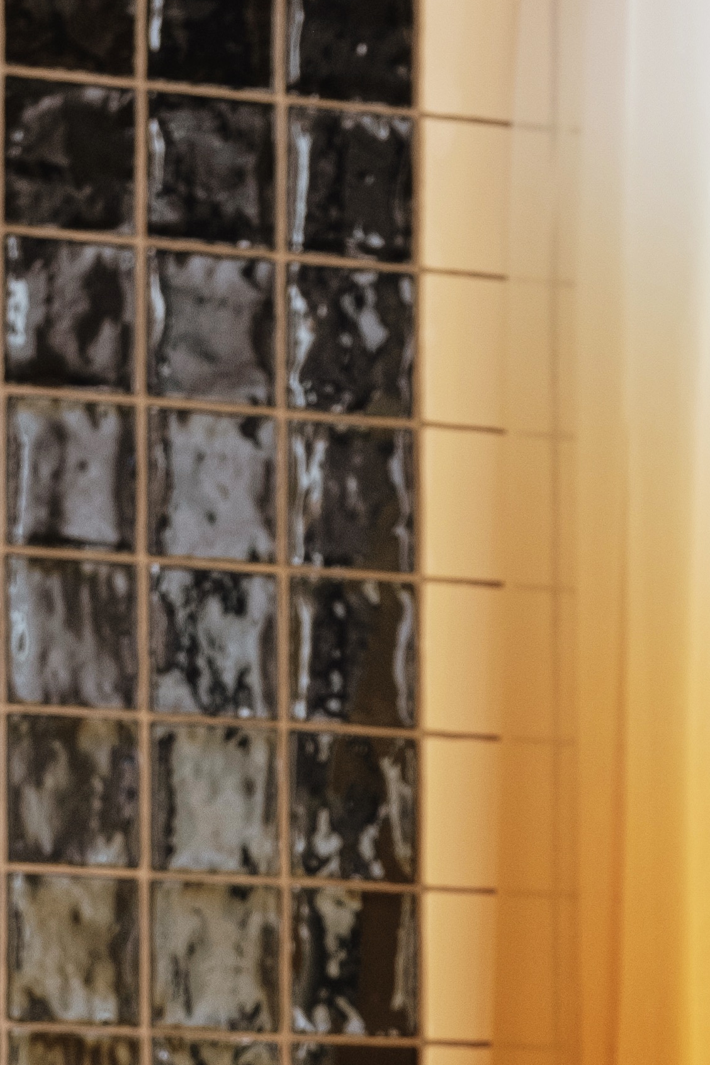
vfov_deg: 7.5
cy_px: 1854
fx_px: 7869
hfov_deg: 5.2
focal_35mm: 266
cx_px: 482
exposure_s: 1/4
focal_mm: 50
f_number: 6.4
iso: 320
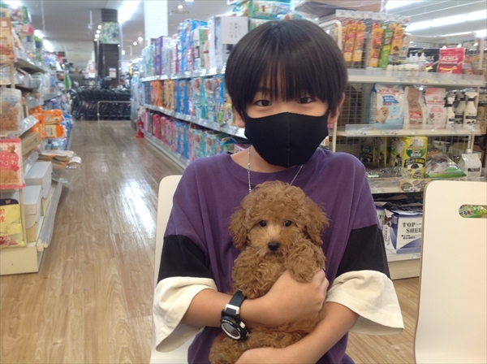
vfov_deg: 40.6
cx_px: 244
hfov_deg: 52.7
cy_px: 182
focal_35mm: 35
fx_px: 492
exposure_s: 1/24
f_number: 2.4
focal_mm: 4.28
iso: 50
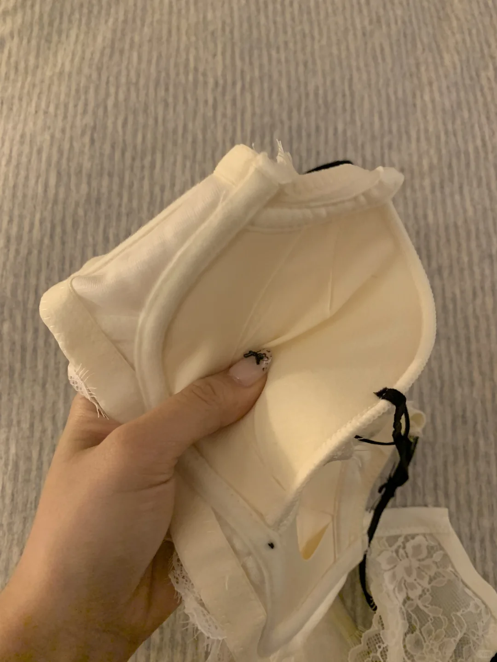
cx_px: 248
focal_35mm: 26
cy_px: 331
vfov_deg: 67.3
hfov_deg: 53.1
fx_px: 498
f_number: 1.8
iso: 400
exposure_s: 1/50
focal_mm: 4.25
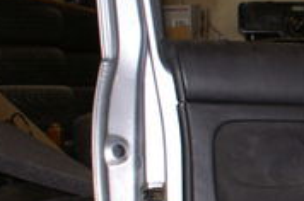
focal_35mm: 108
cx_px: 480
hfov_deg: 16.9
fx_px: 910
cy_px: 148
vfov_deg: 12.6
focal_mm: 20
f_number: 4
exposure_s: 1/60
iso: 400
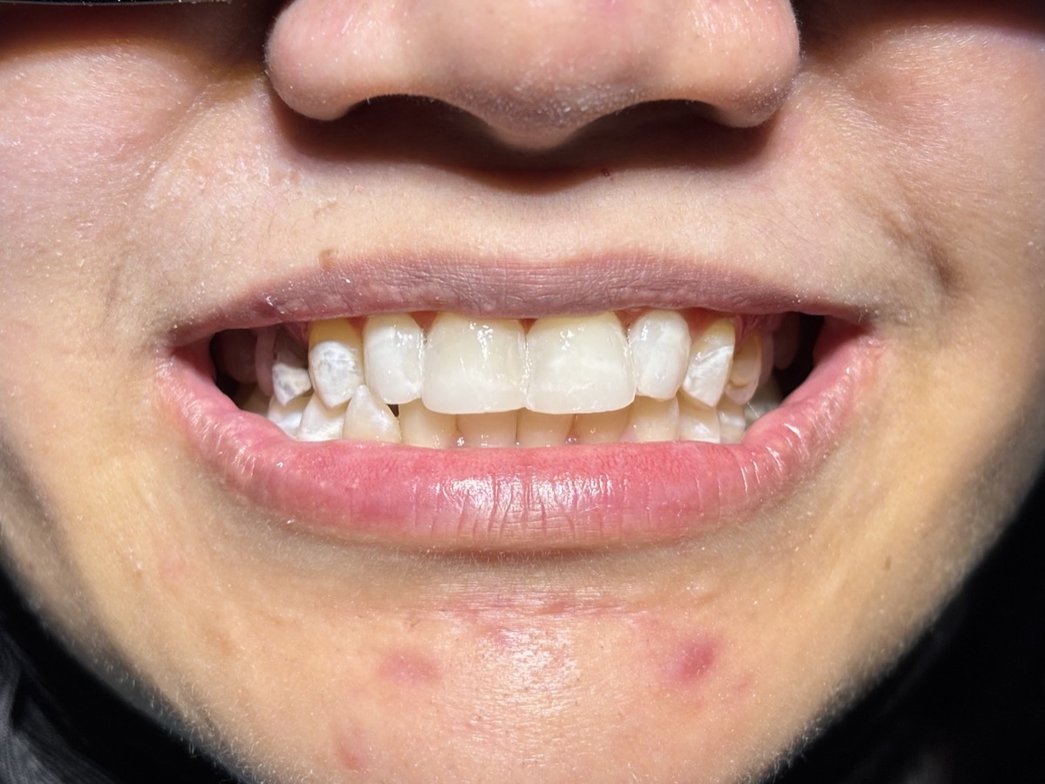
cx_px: 522
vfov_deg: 28.0
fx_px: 1570
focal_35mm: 52
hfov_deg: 36.8
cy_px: 392
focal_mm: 5.96
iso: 32
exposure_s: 1/435
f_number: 1.6
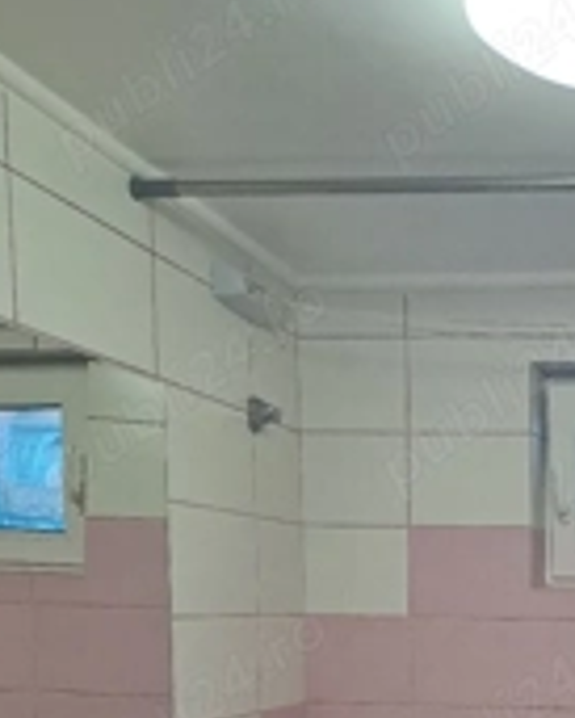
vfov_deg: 30.1
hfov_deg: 25.2
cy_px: 764
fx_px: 1211
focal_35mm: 57
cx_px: 600
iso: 80
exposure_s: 1/50
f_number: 1.8
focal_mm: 4.65
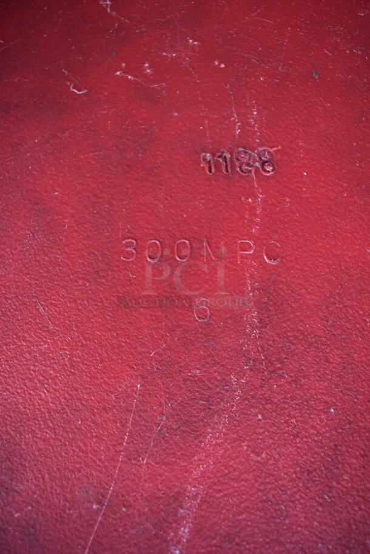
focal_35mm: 27
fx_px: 416
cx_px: 185
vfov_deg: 67.3
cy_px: 277
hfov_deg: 48.0
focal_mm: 18
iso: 800
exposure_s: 1/60
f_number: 4.5
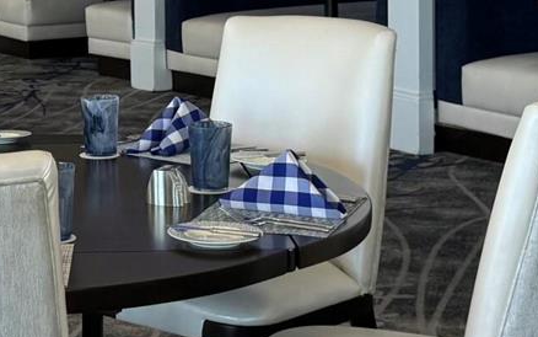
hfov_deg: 17.1
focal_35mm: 119
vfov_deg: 10.9
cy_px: -39
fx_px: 1745
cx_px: -6
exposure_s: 1/121
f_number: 1.78
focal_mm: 6.76
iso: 200
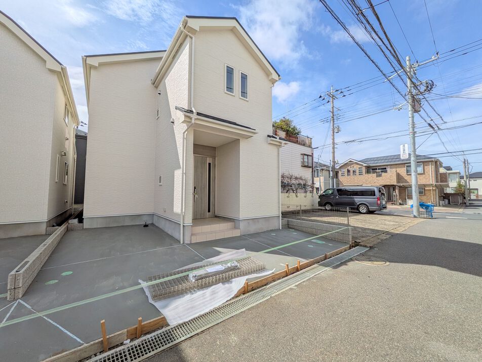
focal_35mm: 14
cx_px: 241
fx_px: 195
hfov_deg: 102.1
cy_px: 181
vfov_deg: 85.7
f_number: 2.2
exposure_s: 1/6897
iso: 53
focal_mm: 1.83
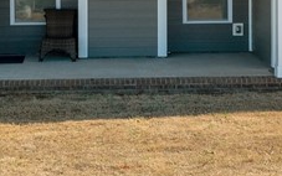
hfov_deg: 18.1
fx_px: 884
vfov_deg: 11.3
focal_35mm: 115
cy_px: 14
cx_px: 130
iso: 100
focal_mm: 12.29
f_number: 4.5
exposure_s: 1/80
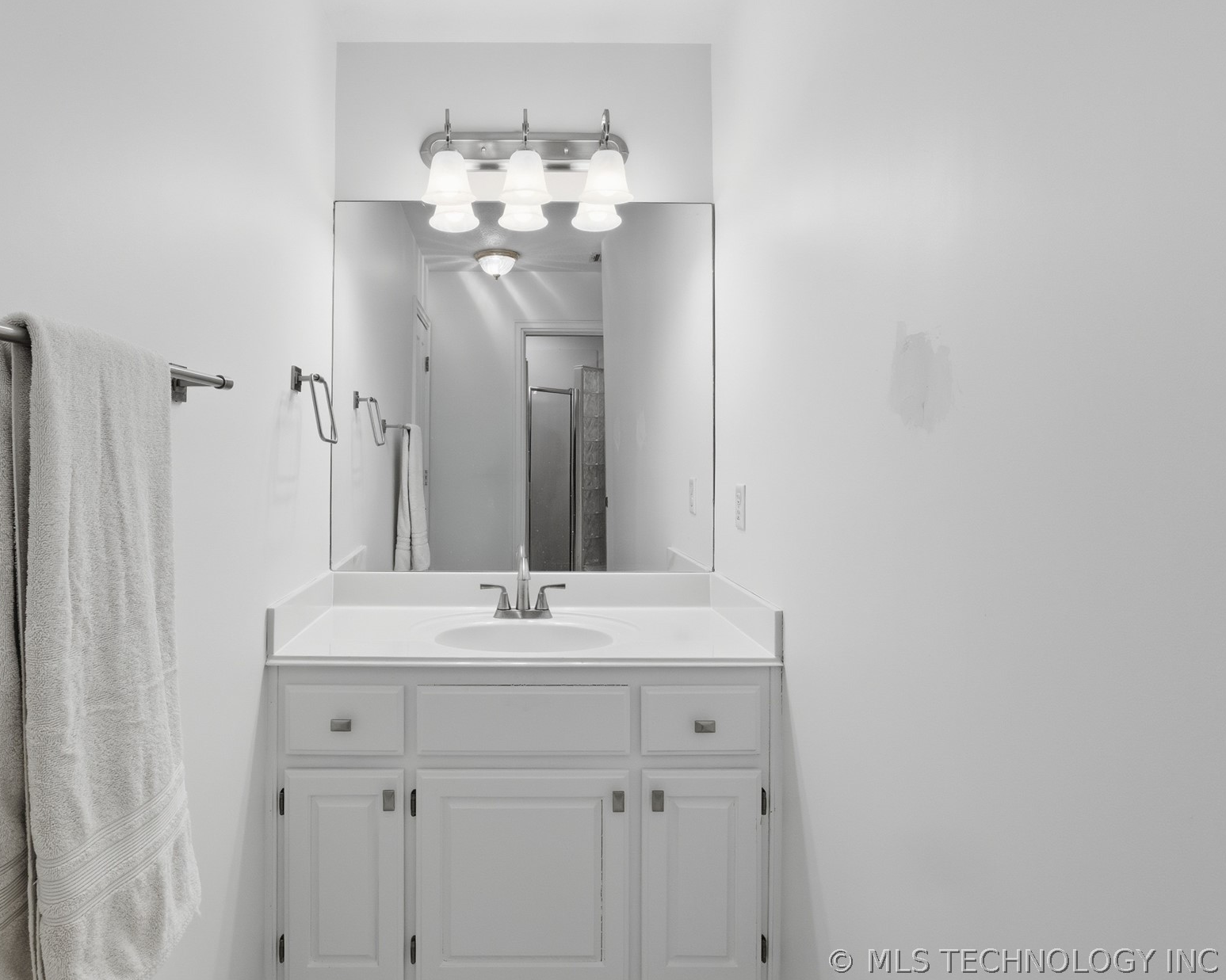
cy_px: 447
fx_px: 762
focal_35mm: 21
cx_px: 507
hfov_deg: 77.0
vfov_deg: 65.4
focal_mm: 17
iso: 640
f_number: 13
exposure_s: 1/100
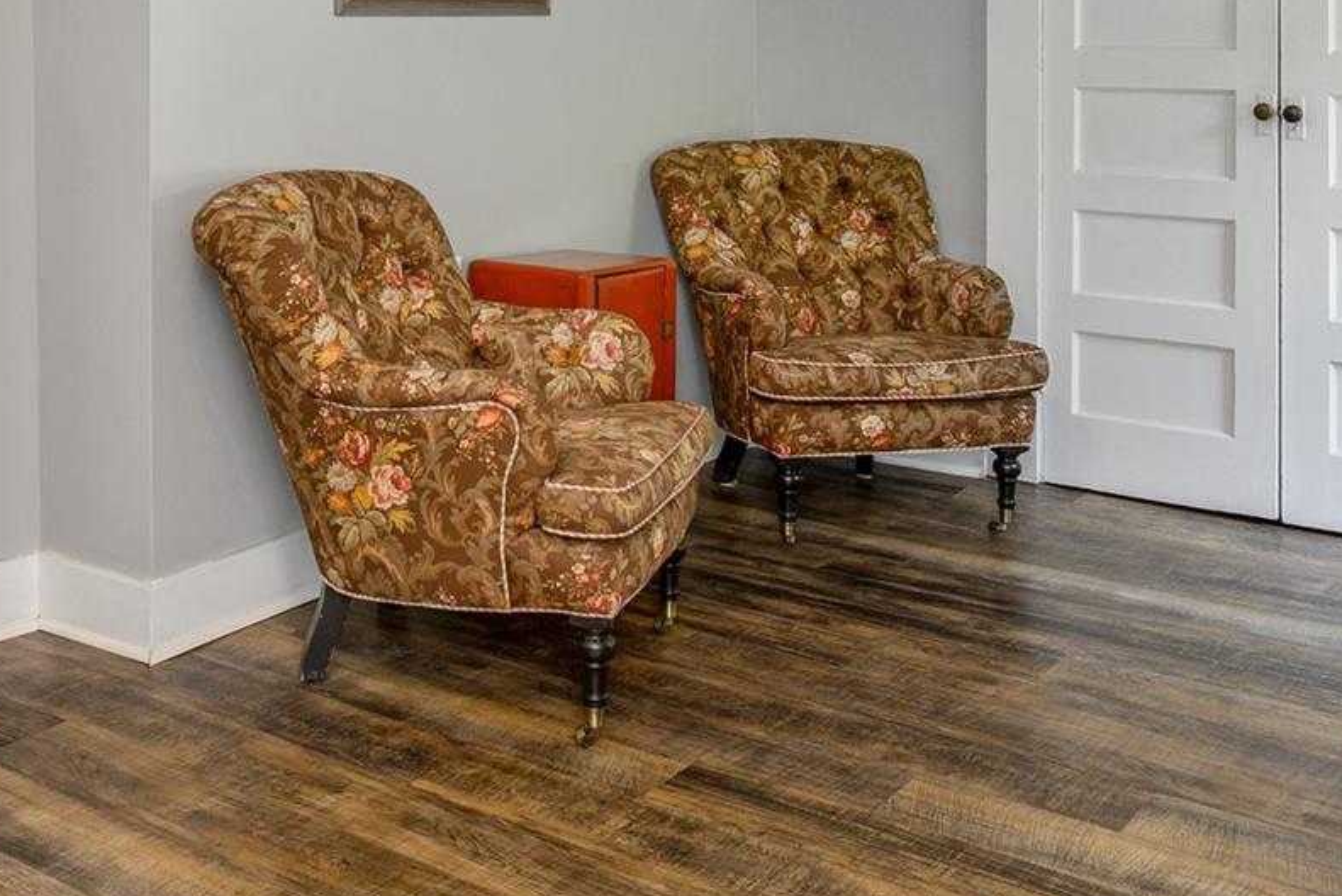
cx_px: 382
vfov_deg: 28.9
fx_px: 1641
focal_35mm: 44
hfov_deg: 43.4
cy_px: 39
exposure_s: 1/30
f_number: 7.1
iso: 320
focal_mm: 17
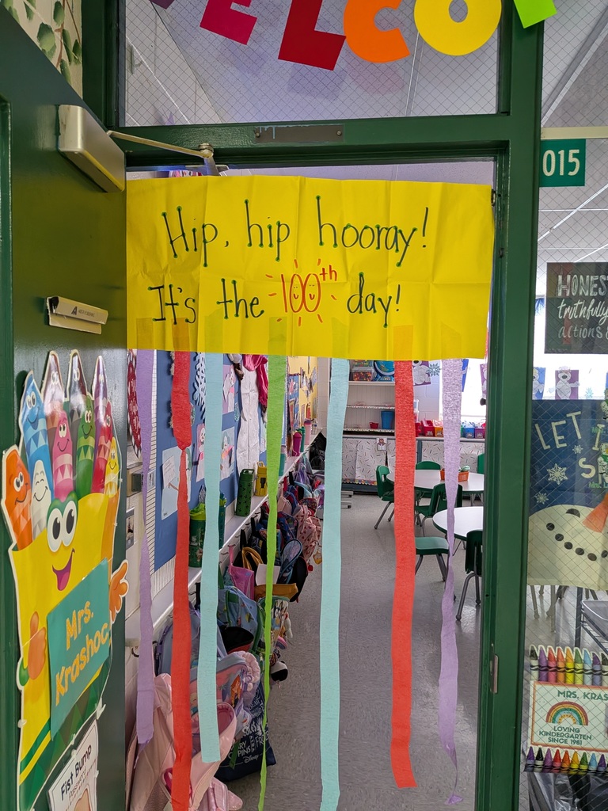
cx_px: 304
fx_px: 562
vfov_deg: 71.6
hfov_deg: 56.8
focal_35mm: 24
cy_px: 406
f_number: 1.7
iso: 338
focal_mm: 4.53
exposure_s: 1/60
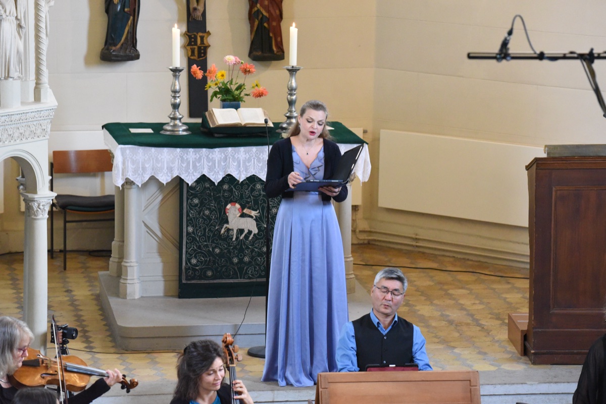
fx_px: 2442
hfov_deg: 14.1
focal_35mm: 145
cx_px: 303
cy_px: 202
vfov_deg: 9.5
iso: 12800
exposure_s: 1/250
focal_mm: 145
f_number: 6.3
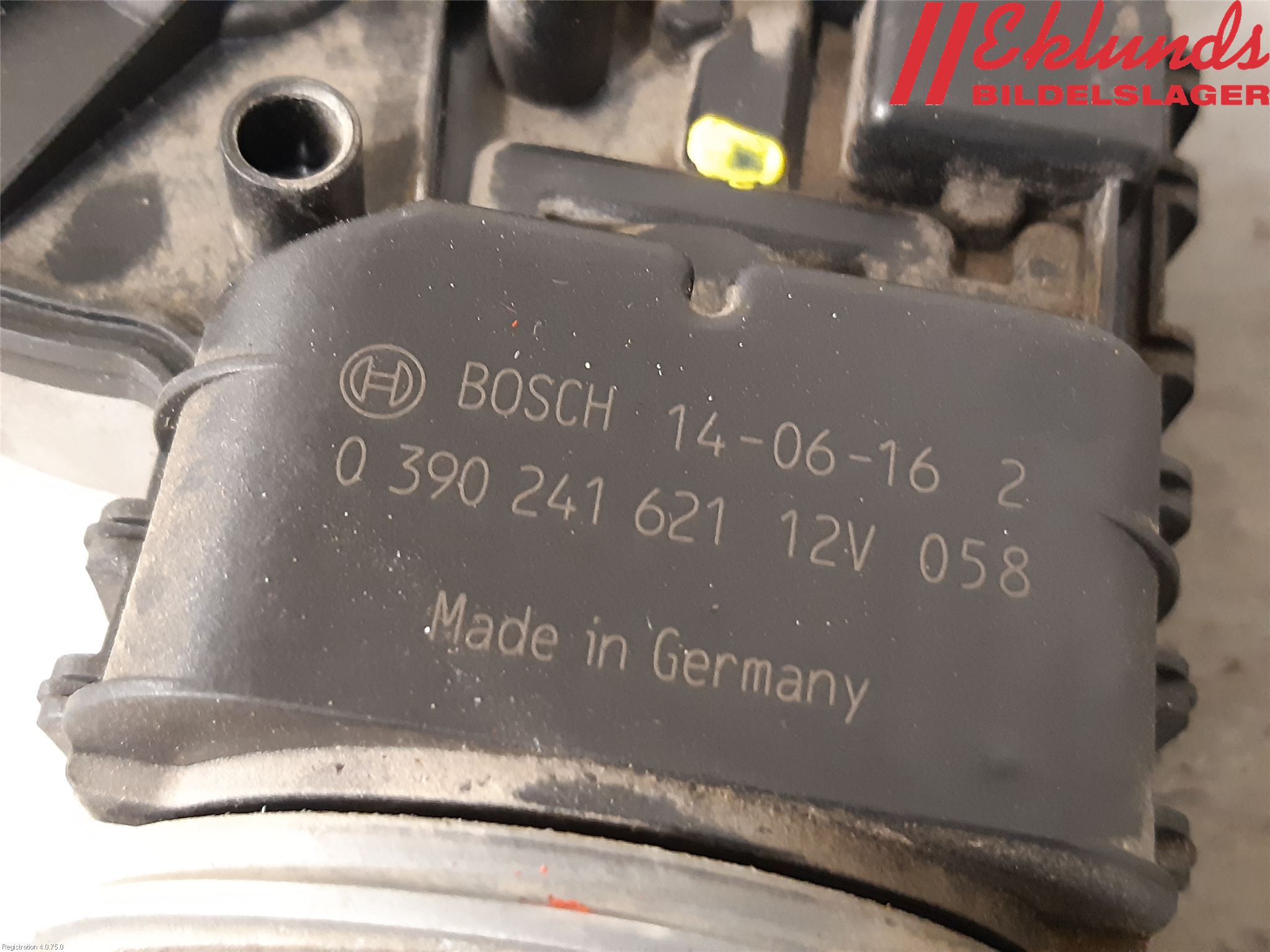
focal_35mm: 26
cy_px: 476
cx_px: 635
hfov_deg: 67.3
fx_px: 954
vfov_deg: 53.1
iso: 500
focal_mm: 3.93
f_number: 1.7
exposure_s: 1/20
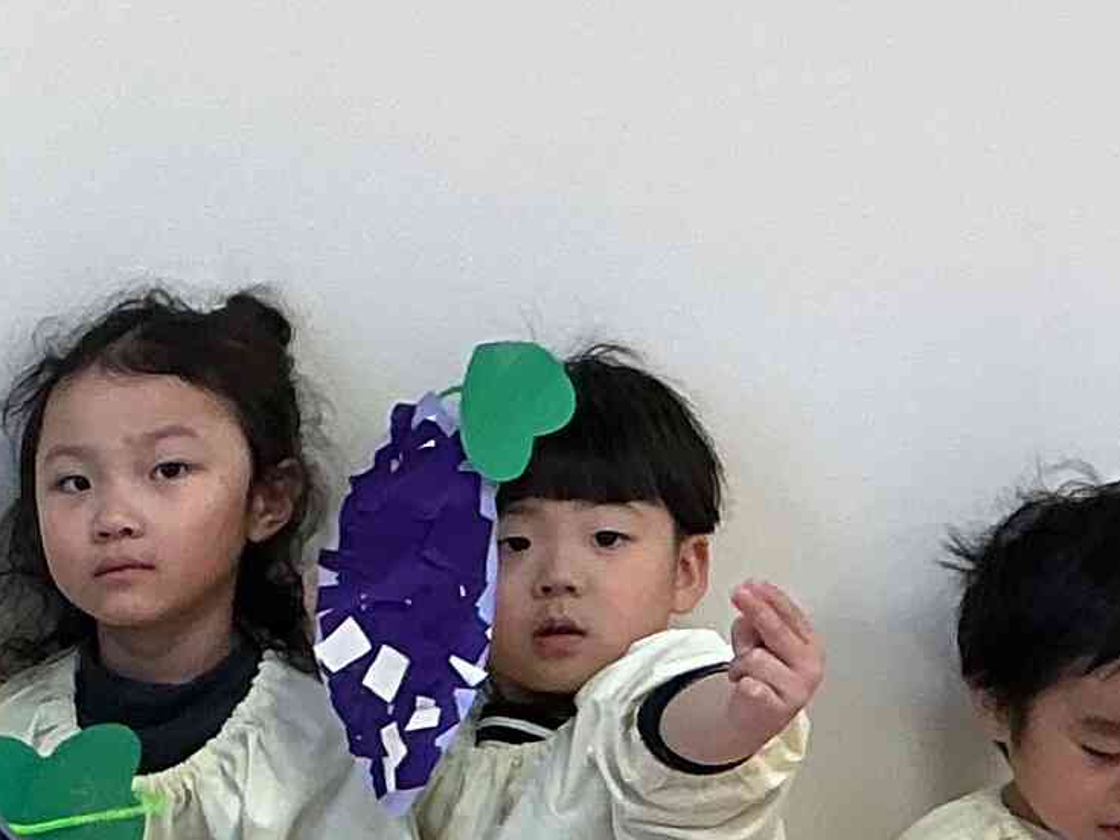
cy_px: 1056
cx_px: -1100
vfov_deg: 10.2
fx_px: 4594
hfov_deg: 12.3
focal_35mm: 142
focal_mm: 3
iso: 64
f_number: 1.8
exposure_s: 1/120
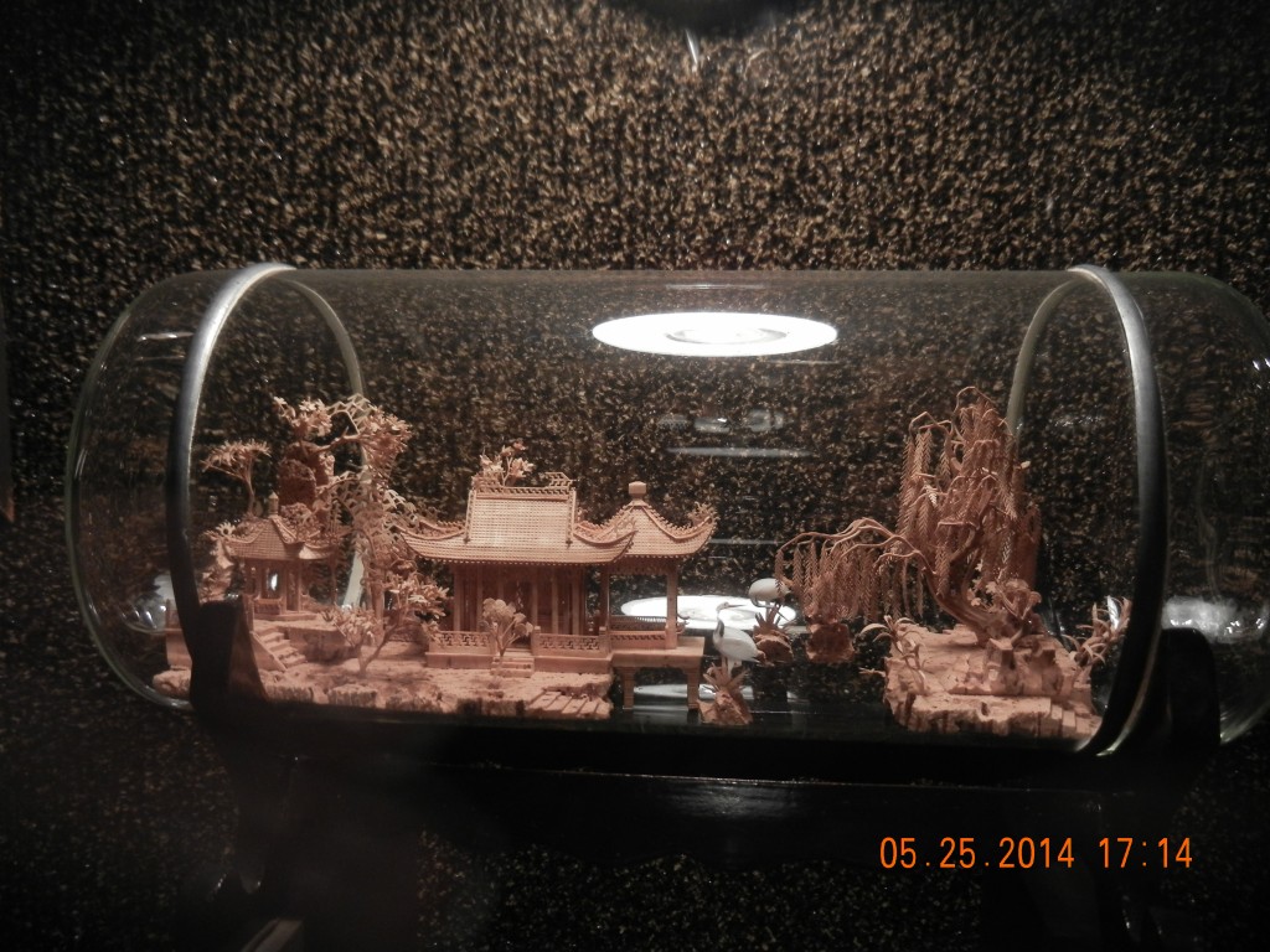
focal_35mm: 30
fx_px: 1101
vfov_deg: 46.8
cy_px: 476
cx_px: 635
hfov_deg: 60.0
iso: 400
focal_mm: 5.4
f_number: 3.5
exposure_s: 1/36.3
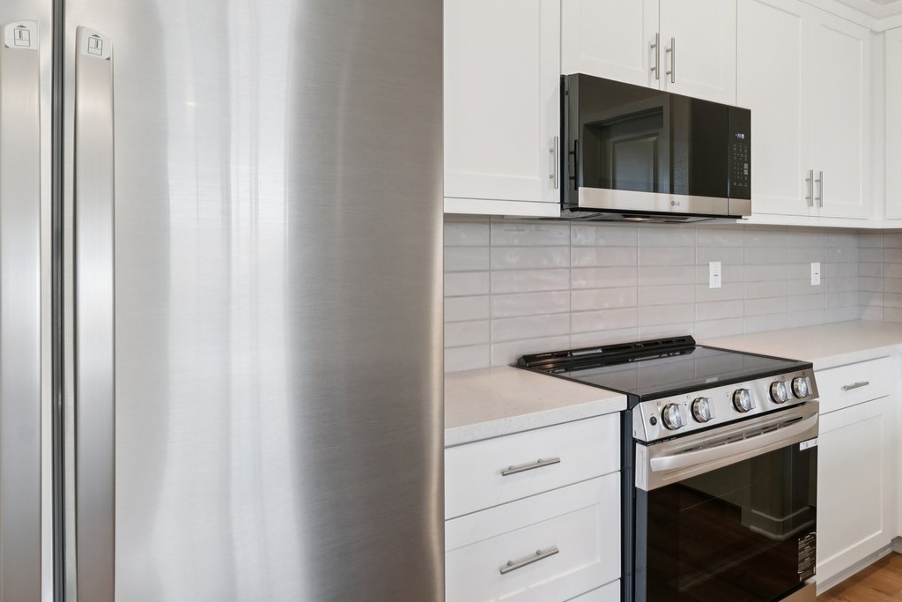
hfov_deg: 63.1
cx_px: 728
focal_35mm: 26
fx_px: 651
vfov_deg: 49.2
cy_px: 238
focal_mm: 13
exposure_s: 1/15
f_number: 8
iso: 400
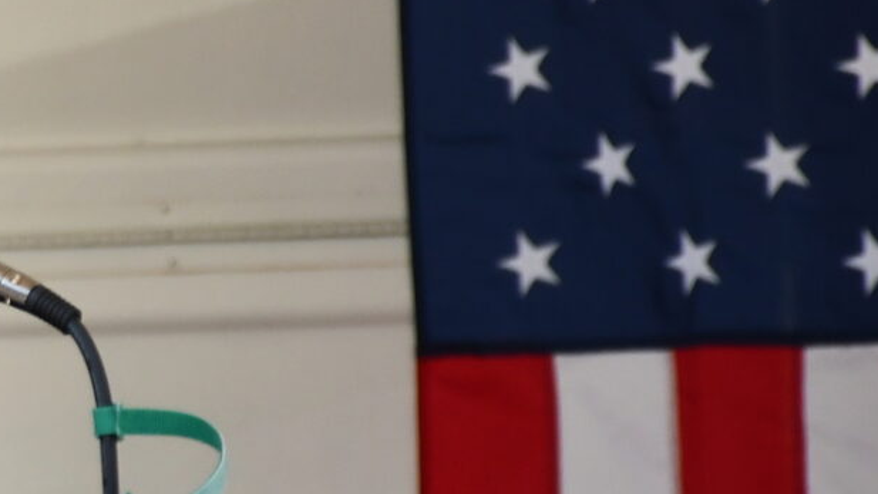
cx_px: -427
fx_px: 19741
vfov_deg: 1.4
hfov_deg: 2.5
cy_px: 264
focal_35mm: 848
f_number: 5.6
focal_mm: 130
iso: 500
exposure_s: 1/250
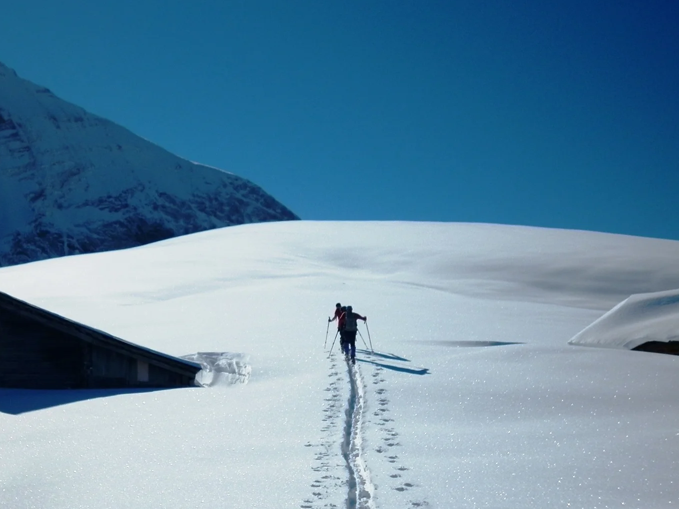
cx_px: 218
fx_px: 1138
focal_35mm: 58
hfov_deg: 32.9
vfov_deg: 25.2
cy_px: 313
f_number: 8
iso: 80
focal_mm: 6.5
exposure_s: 1/800
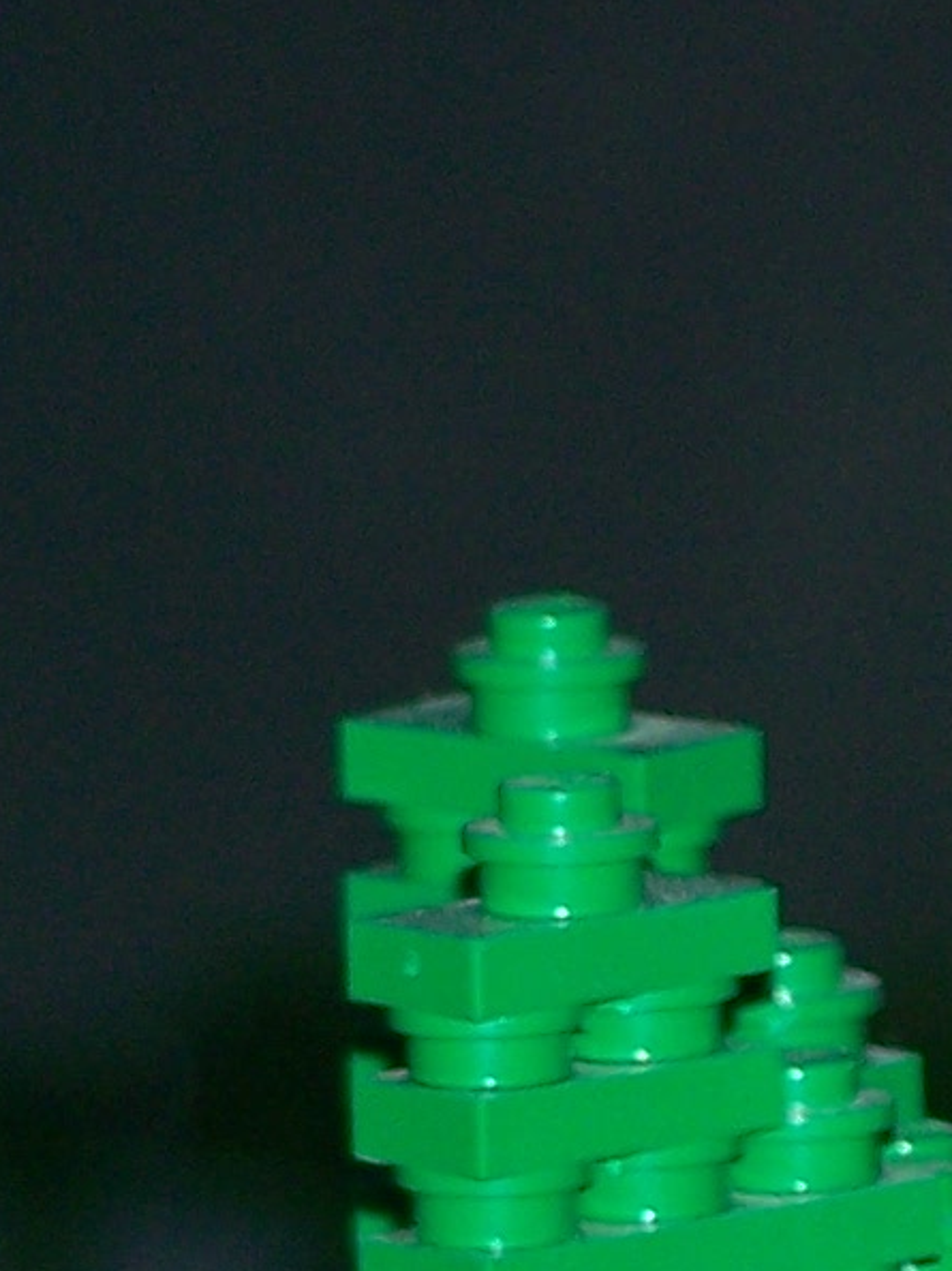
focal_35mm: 759
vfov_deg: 2.6
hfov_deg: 1.9
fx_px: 27852
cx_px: 2698
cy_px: 2221
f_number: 3.2
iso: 80
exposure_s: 1/125
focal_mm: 26.4
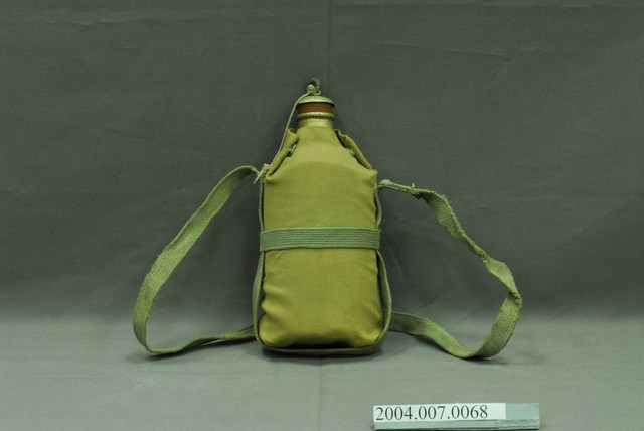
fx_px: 1611
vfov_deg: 15.2
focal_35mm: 90
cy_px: 216
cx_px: 322
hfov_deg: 22.6
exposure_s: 1/10
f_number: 10
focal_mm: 60
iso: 1000
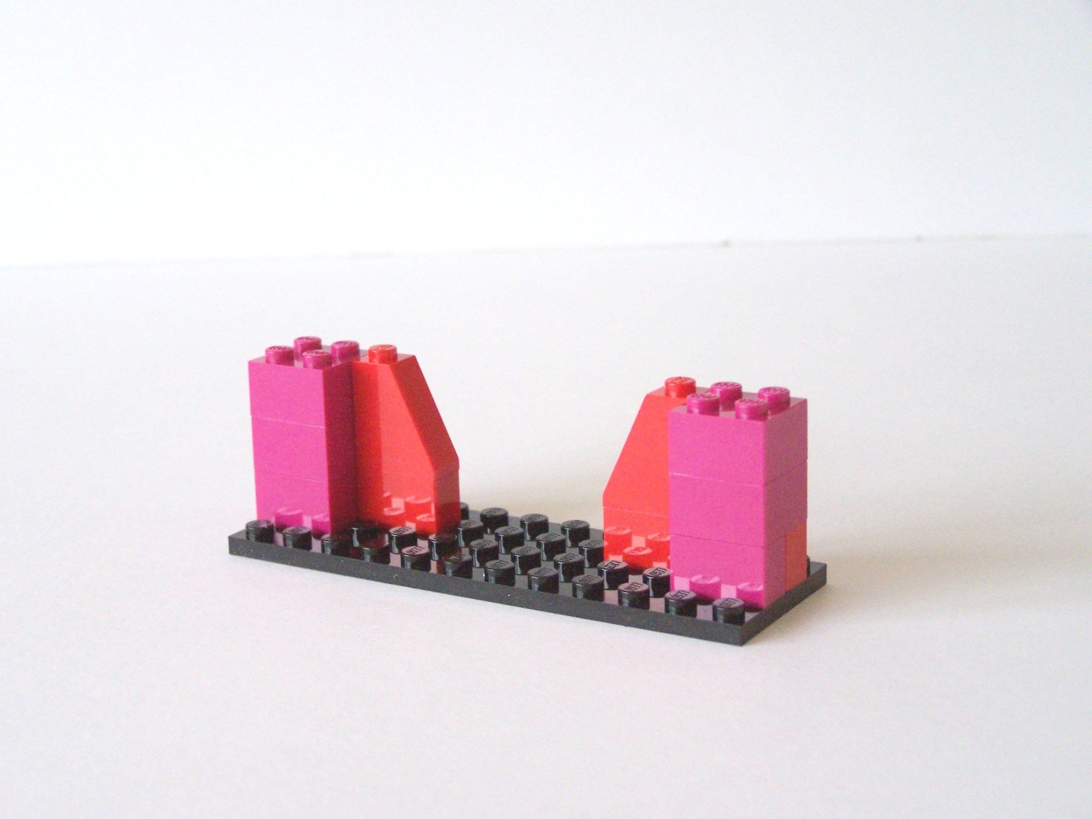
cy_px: 410
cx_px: 546
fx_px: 2114
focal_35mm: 67
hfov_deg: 29.0
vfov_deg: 21.9
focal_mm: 11.1
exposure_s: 1/60
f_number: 3.2
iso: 400
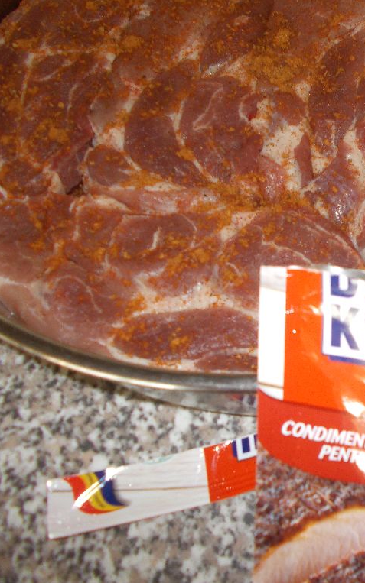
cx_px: 376
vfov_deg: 52.7
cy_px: 292
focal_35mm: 37
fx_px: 589
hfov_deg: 31.5
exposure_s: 1/25
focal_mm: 4.6
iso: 200
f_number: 3.2
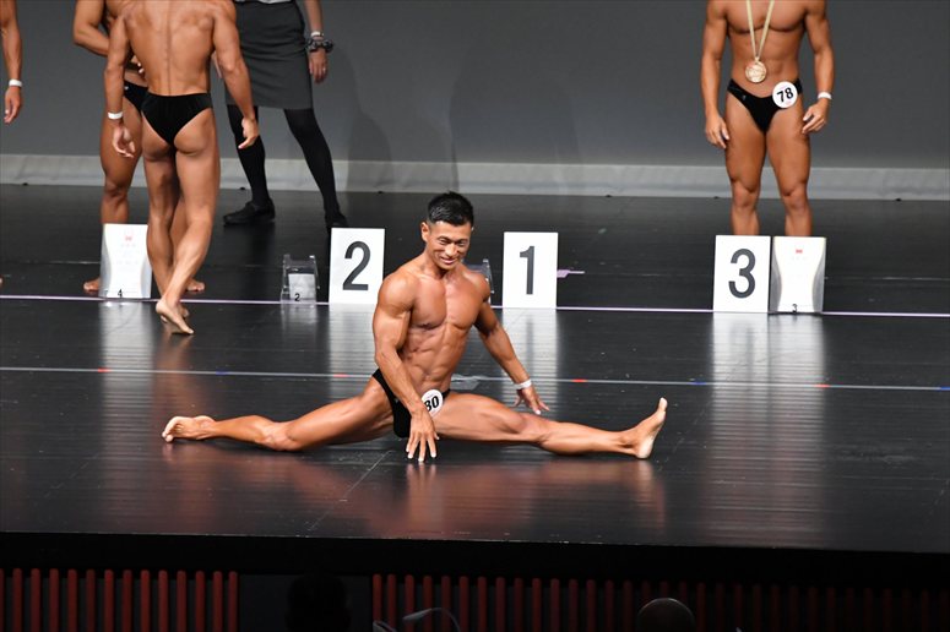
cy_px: 316
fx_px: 7913
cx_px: 475
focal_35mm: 300
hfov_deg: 6.9
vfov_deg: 4.6
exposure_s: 1/400
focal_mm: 200
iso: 5000
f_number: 5.6
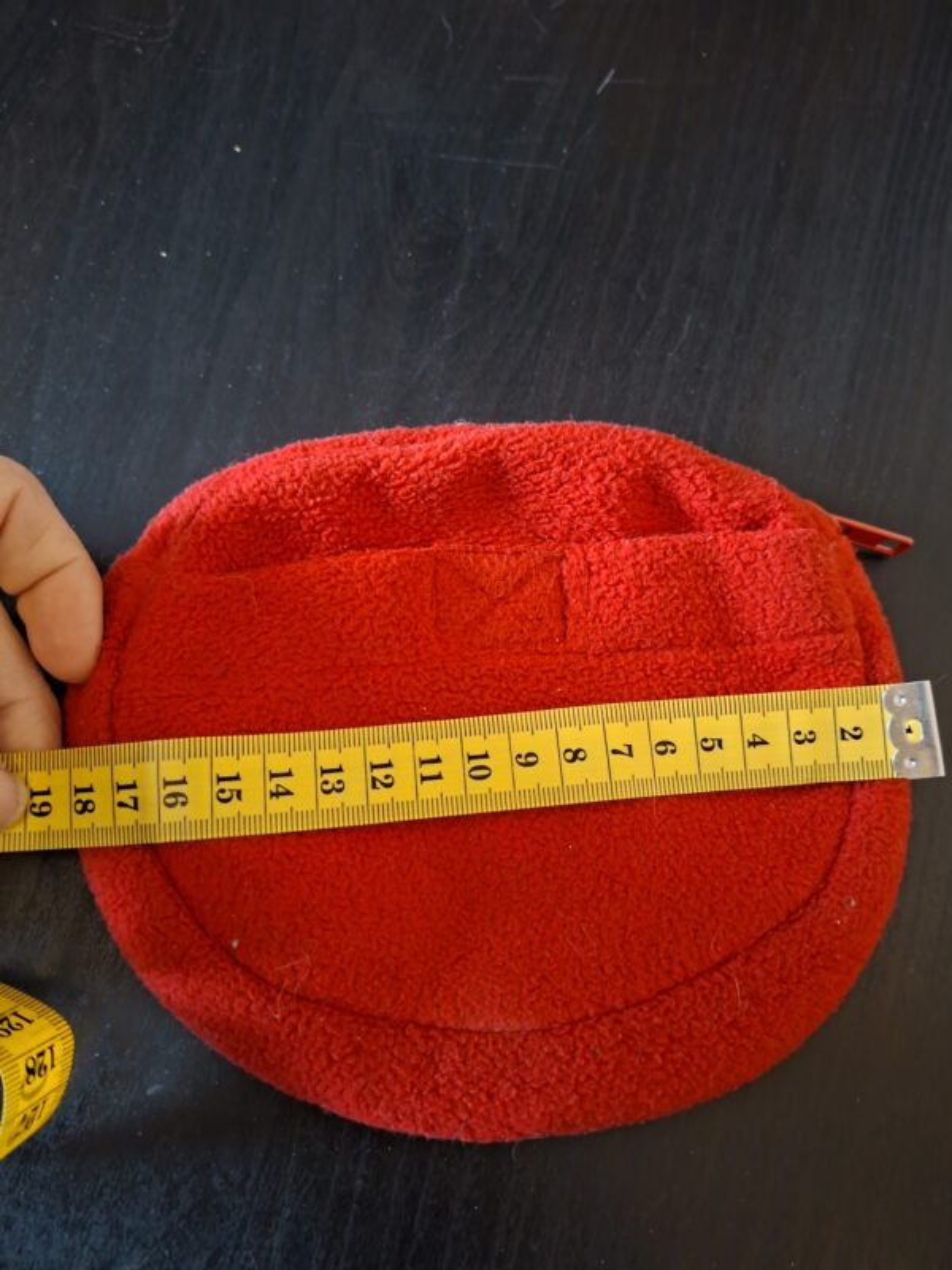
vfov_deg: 73.9
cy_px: 635
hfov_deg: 58.9
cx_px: 476
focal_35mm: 23
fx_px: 843
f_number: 1.8
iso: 1000
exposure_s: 1/20
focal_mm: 5.54
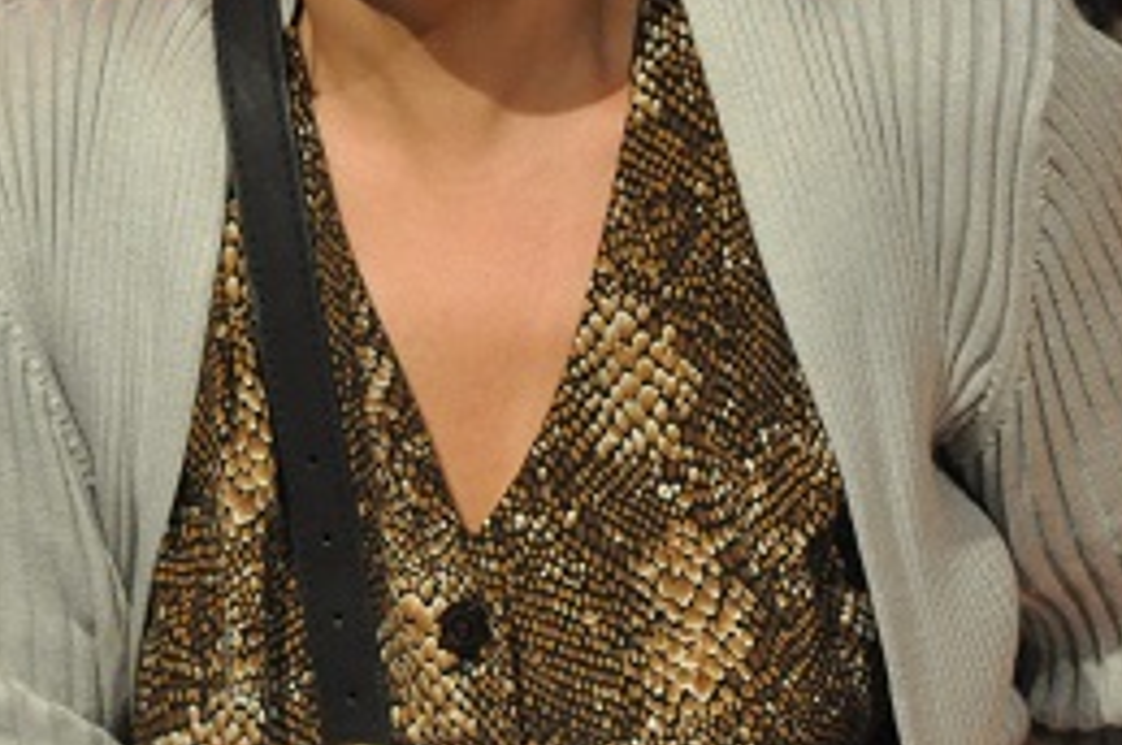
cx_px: 416
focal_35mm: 602
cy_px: 284
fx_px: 18739
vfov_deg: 2.3
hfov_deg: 3.4
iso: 1250
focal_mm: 110
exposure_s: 1/160
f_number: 2.8
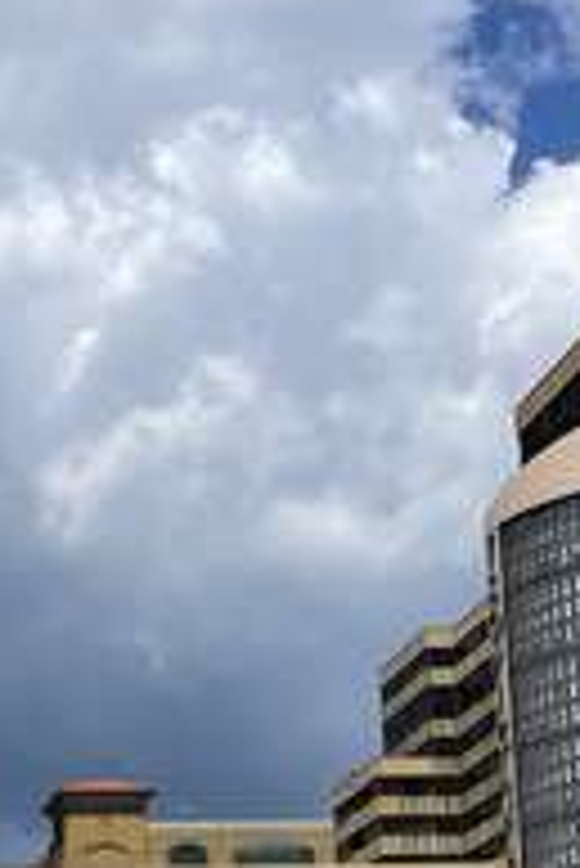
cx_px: 423
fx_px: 2702
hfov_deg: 12.2
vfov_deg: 18.2
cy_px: 589
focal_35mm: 112
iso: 32
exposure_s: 1/7813
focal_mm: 4.2
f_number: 1.6
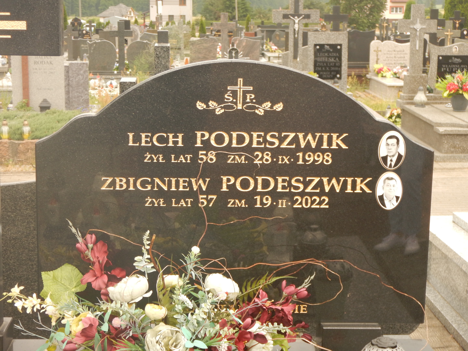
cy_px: 176
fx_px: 906
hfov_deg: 29.0
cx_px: 234
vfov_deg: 21.9
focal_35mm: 67
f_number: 4.5
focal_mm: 12
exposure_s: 1/50
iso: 125
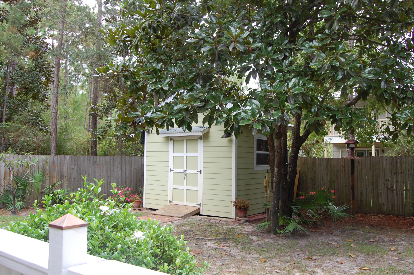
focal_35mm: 31
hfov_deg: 60.2
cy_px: 133
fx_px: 356
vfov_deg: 42.2
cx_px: 228
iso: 400
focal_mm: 18
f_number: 5.6
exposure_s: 1/125
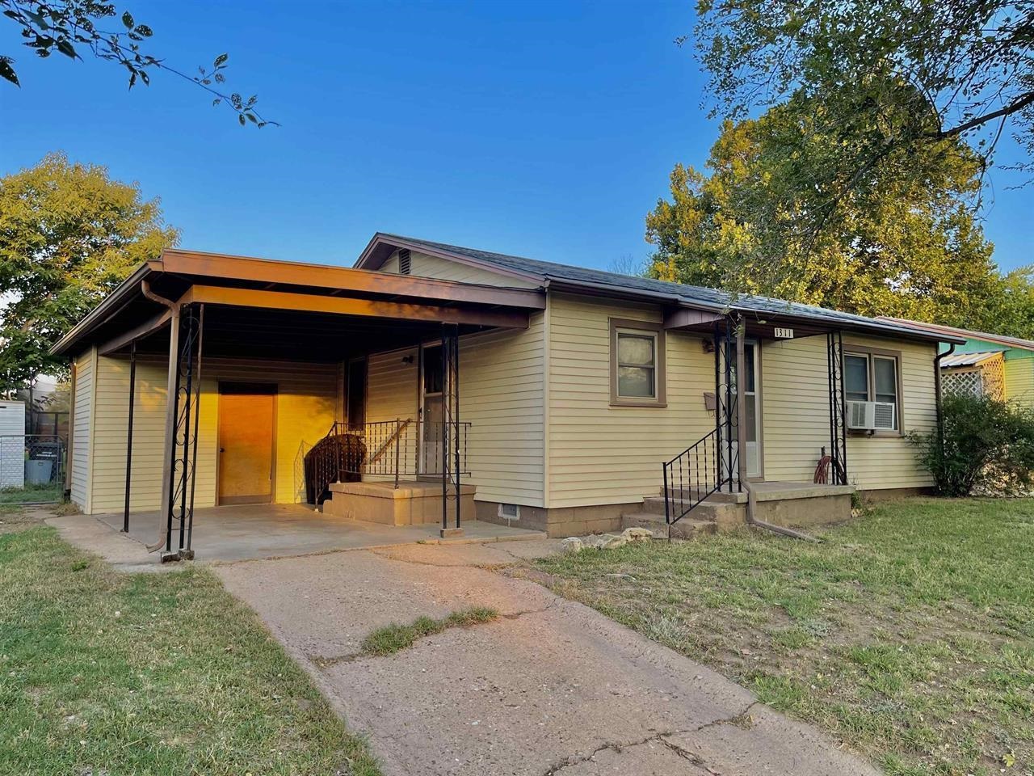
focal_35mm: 25
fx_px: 747
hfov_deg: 69.4
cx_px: 517
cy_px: 388
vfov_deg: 54.9
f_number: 1.6
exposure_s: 1/256
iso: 32
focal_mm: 5.1
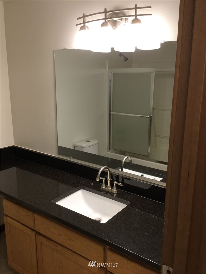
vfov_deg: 58.4
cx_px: 103
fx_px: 246
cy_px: 137
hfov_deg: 45.4
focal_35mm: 31
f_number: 2.4
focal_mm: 3.3
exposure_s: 1/30
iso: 50
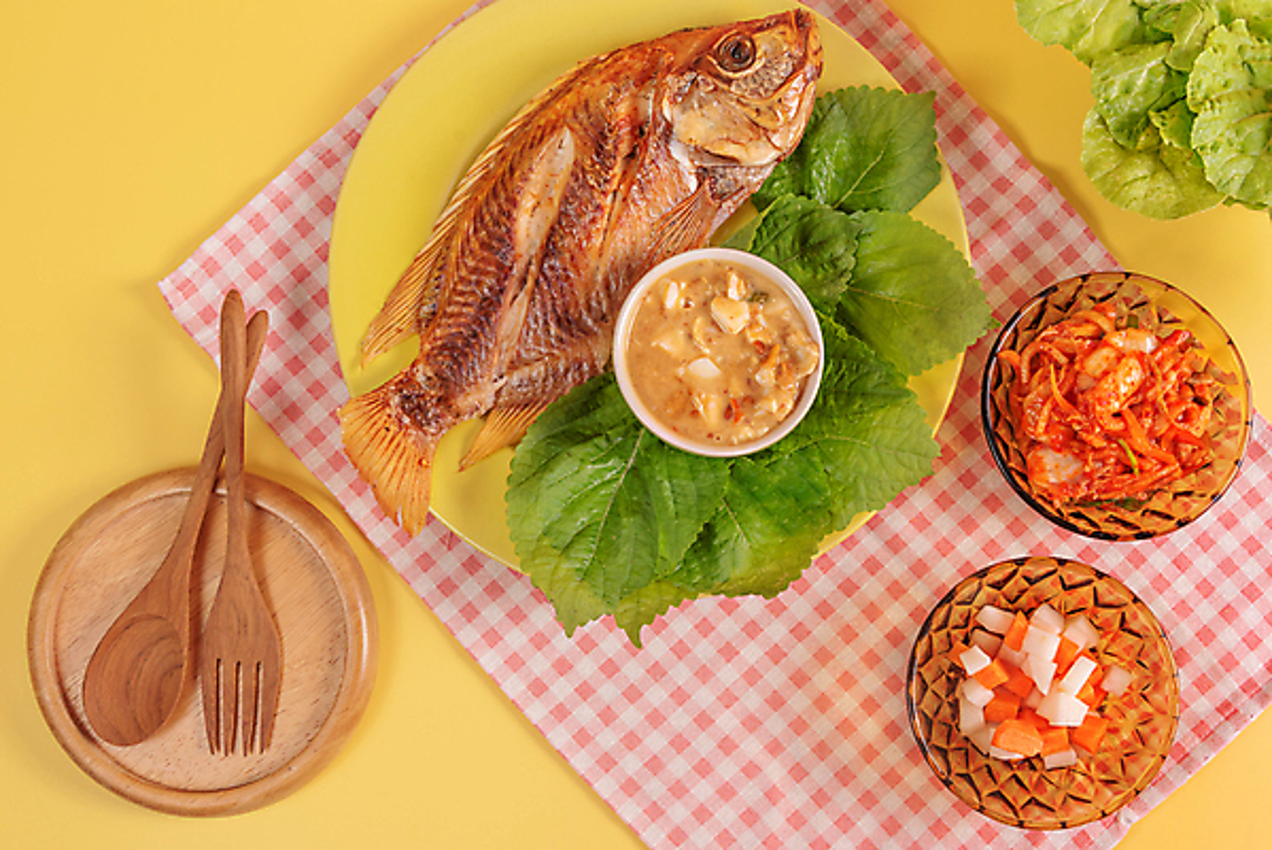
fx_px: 1343
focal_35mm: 38
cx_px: 636
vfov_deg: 35.1
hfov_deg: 50.7
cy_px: 425
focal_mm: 38
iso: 100
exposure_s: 1/125
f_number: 8
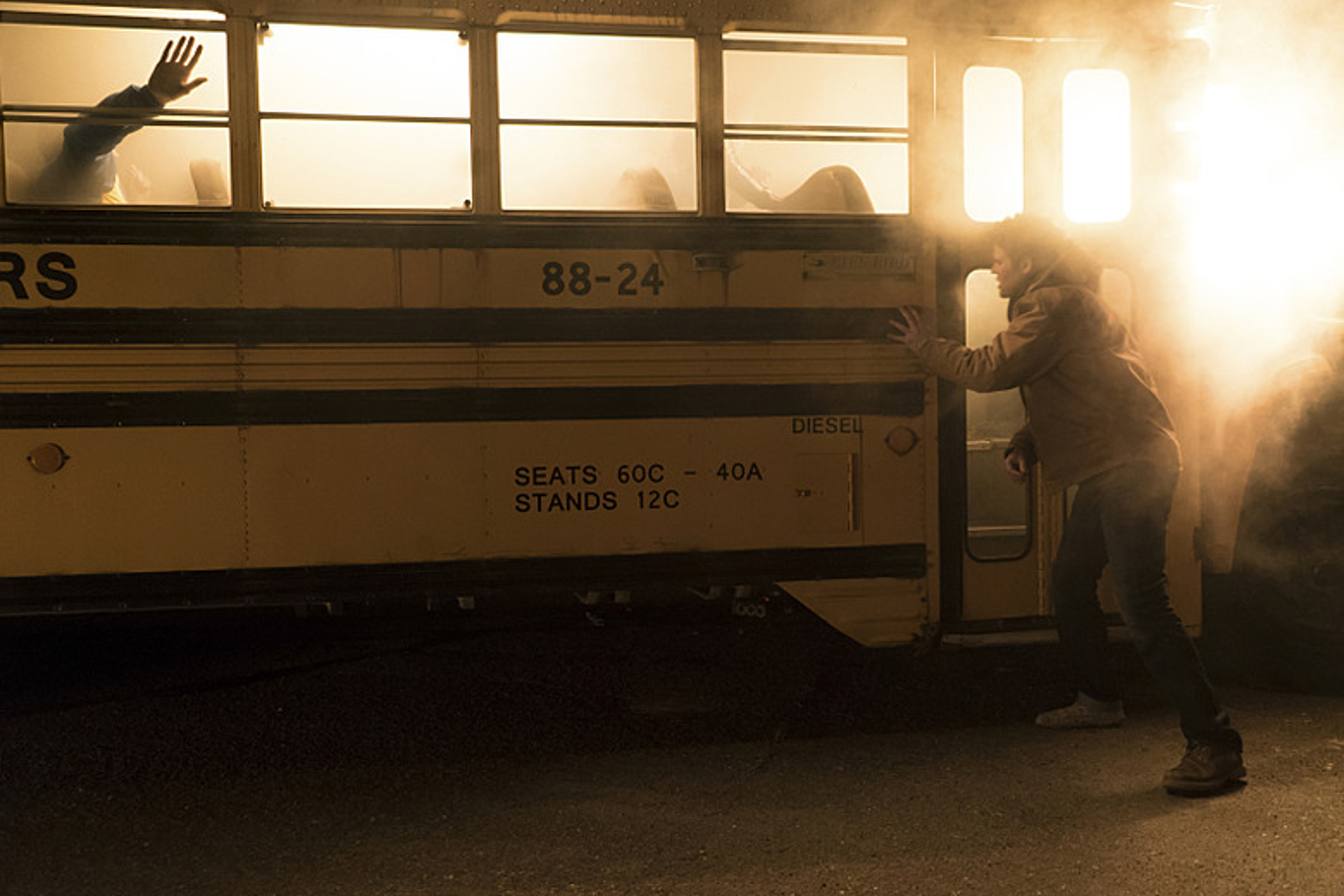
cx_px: 672
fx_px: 1232
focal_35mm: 33
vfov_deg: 40.0
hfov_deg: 57.2
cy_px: 448
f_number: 4
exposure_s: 1/60
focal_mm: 33
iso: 8000
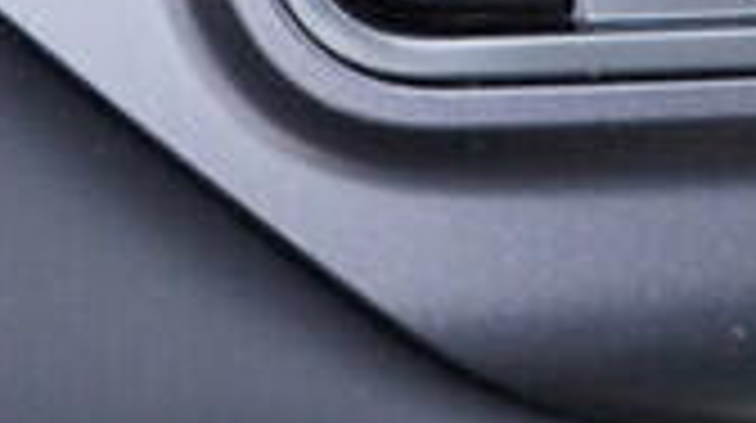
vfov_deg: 5.1
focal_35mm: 230
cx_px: 1746
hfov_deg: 8.6
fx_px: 4605
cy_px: -578
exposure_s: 1/40
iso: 200
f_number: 2.8
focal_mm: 24
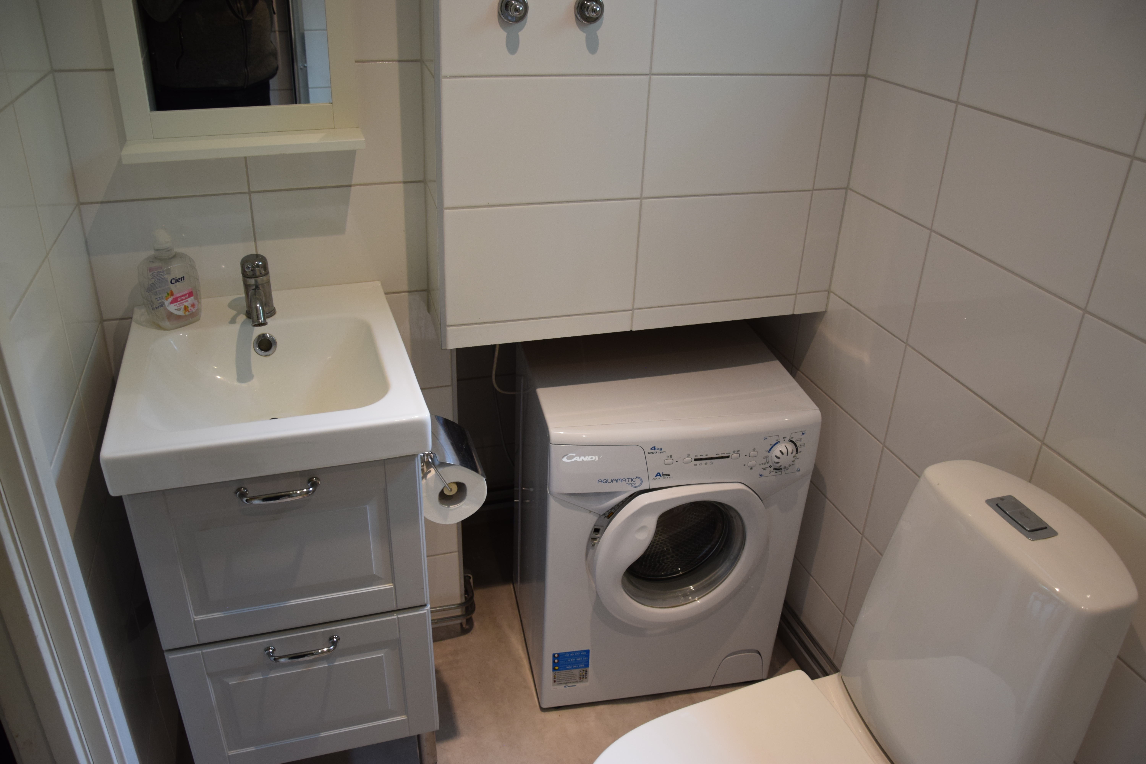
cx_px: 573
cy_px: 382
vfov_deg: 47.9
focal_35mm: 27
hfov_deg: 67.4
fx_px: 859
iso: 500
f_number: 4
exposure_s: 1/60
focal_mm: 18
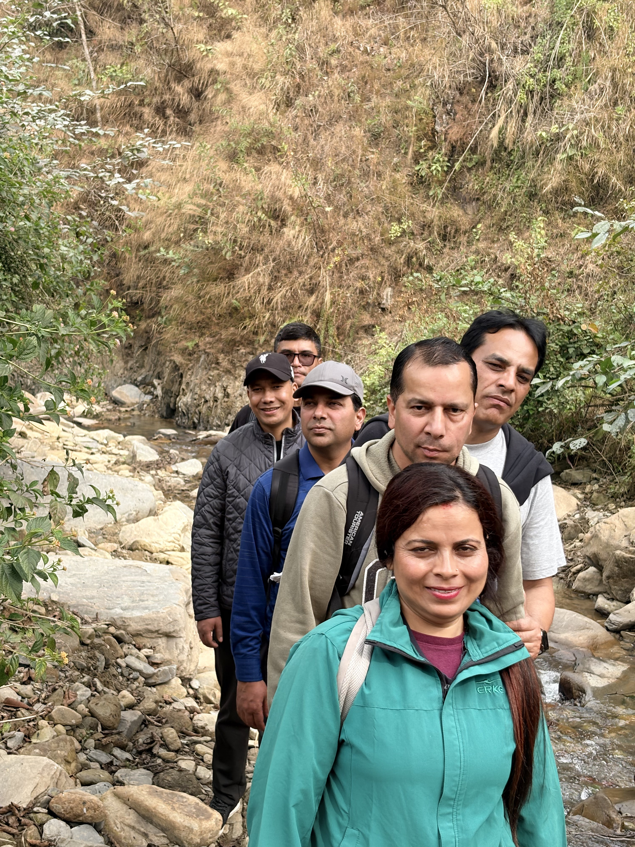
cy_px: 424
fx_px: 1272
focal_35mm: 52
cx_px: 318
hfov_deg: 28.0
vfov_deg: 36.8
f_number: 1.6
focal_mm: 5.96
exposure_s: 1/441
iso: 40
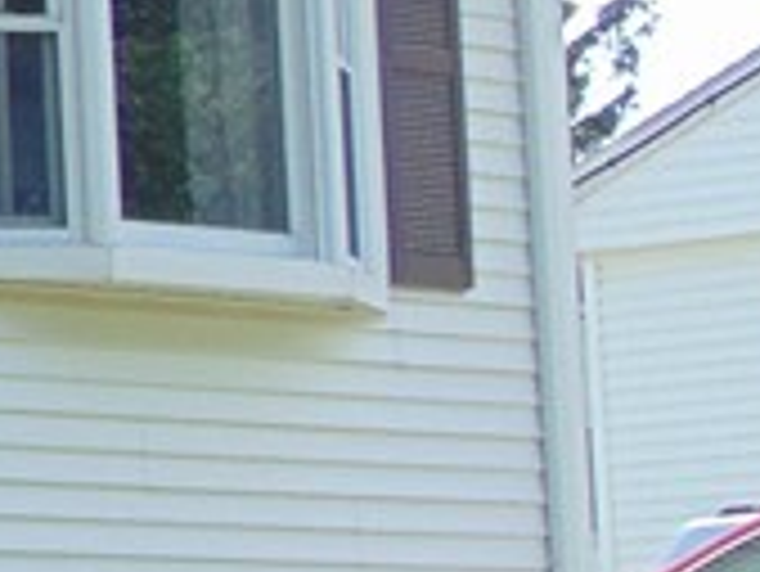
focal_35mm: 236
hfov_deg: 7.5
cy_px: 32
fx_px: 5185
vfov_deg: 6.3
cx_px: -1412
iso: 80
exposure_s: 1/500
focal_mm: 6.9
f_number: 3.3
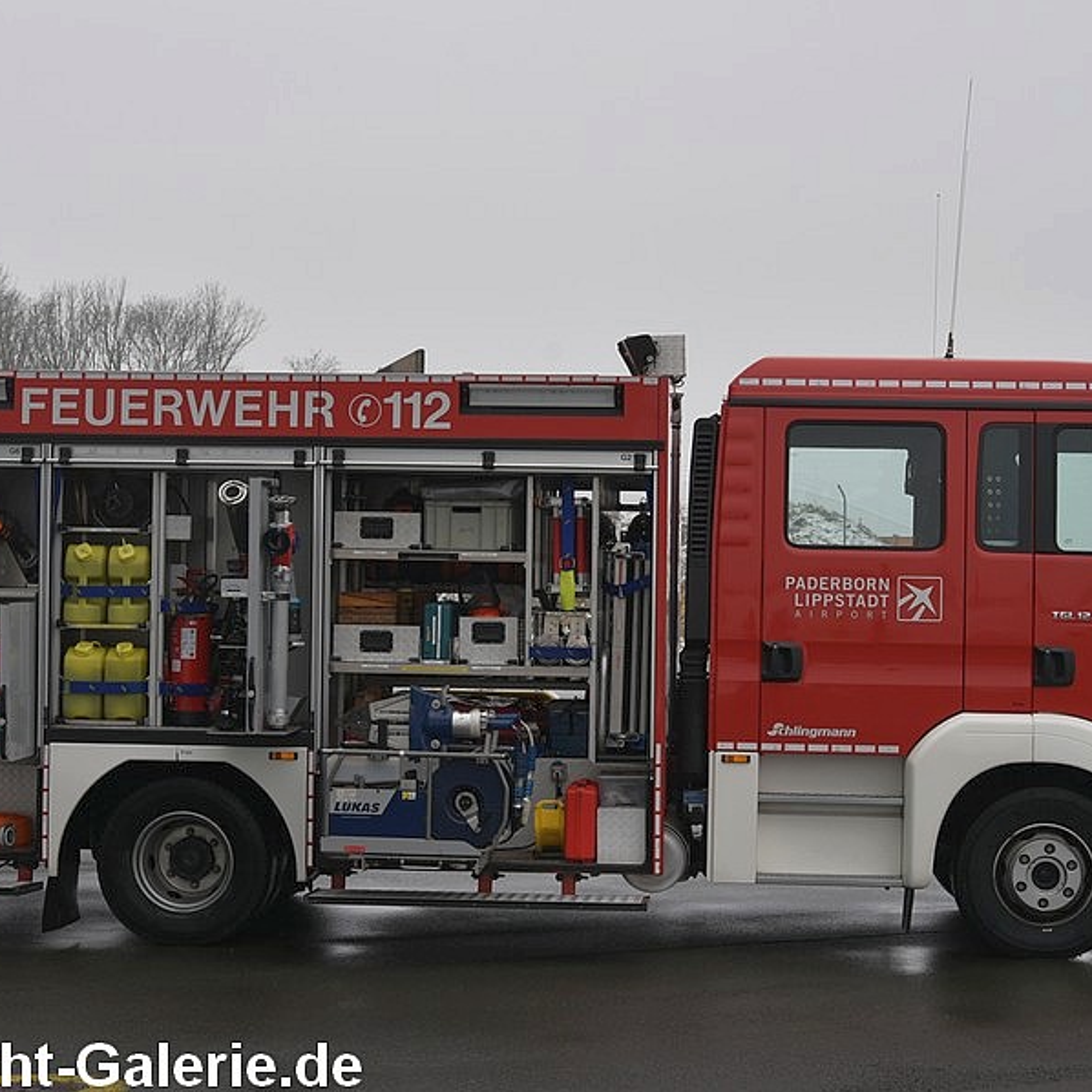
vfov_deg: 26.9
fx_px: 2284
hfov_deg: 26.9
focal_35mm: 64
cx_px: 561
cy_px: 546
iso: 400
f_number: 8
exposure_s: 1/250
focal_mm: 50
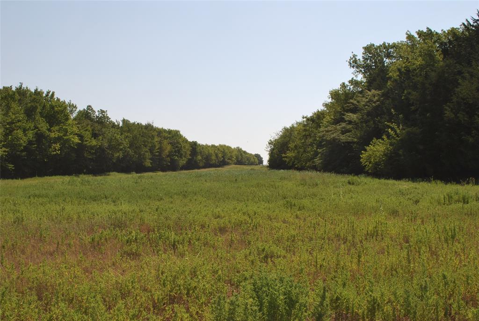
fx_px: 519
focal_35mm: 39
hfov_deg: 49.5
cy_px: 160
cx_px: 240
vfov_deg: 34.3
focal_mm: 26
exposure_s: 1/200
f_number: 11
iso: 100
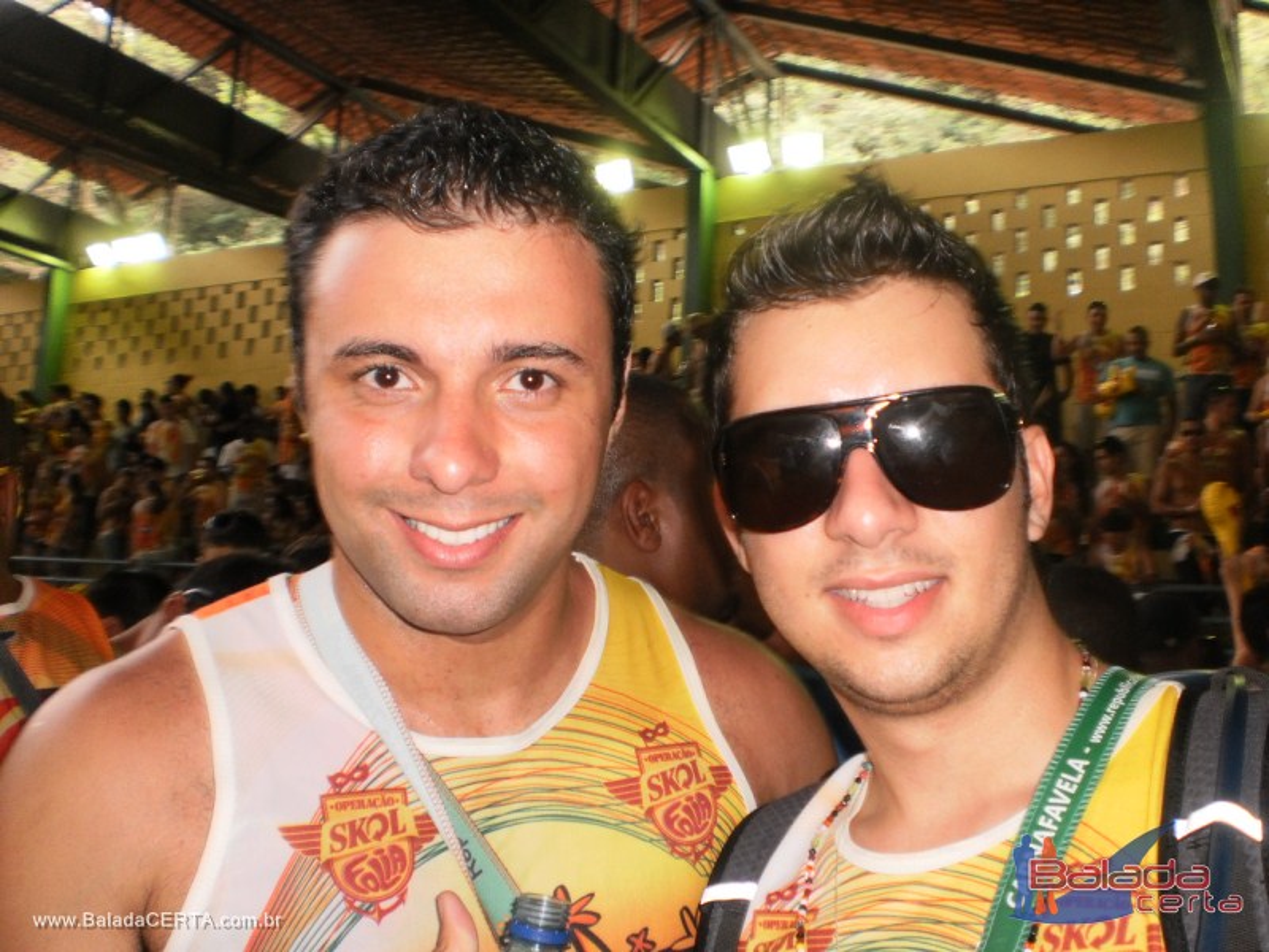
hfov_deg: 51.4
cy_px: 476
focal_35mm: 36
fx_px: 1320
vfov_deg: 39.7
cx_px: 634
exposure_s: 1/30
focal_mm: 6.3
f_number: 3.1
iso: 125
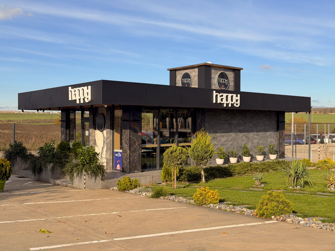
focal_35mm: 48
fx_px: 465
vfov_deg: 30.3
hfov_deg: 39.7
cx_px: 168
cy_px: 126
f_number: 1.78
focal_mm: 6.76
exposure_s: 1/4587
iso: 80
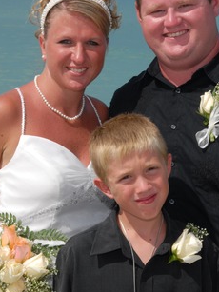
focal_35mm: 147
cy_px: 123
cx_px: 124
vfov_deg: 13.5
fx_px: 1239
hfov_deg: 10.1
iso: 250
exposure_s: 1/250
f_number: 16
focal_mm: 65
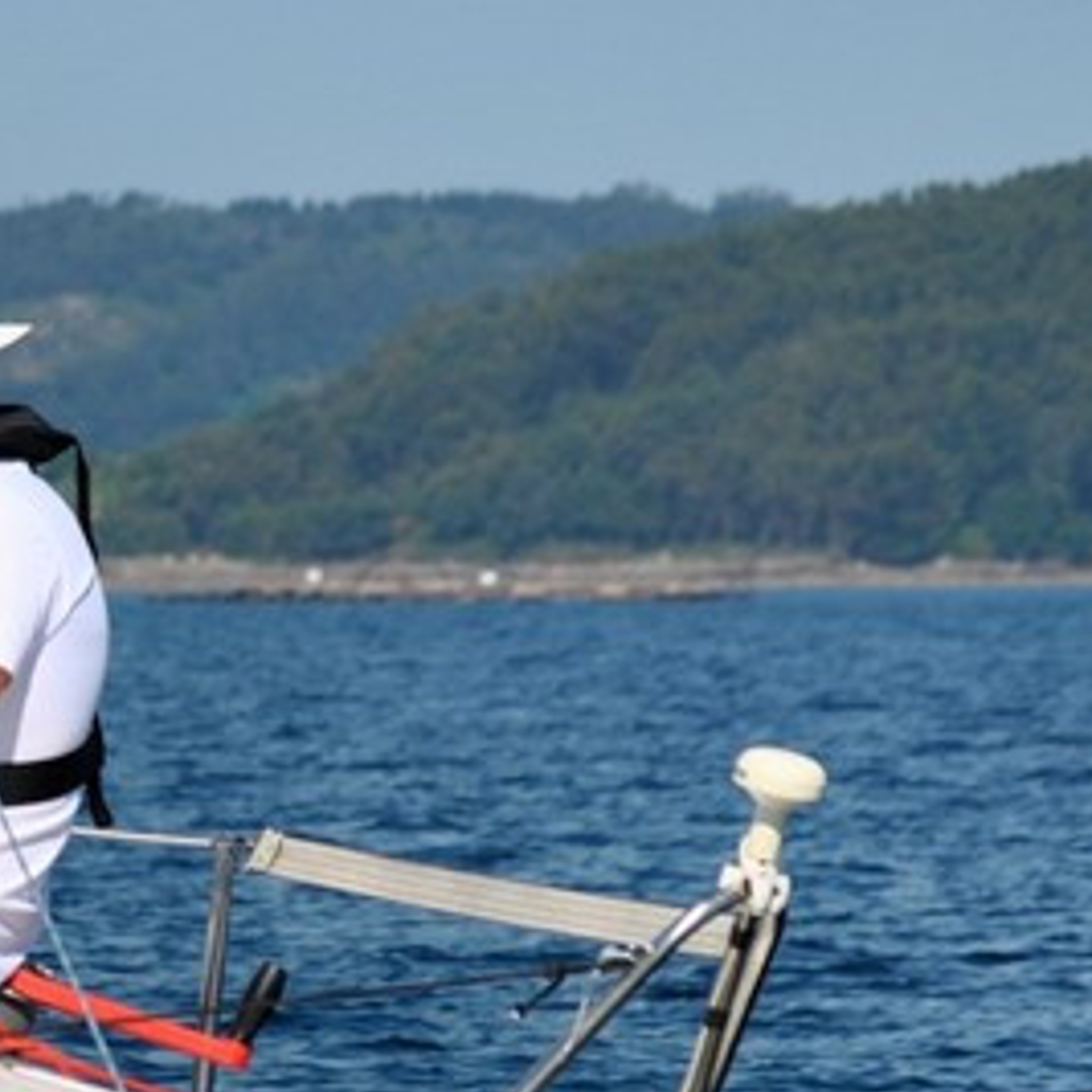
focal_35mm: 515
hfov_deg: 3.4
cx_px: -135
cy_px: 761
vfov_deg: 3.4
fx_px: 18381
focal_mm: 120
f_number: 6.3
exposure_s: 1/640
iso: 100
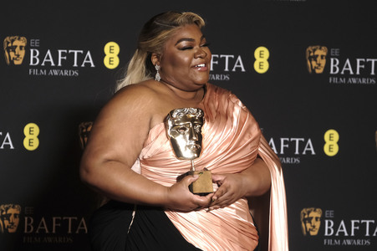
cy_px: 126
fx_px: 1266
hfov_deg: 16.9
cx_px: 188
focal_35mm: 121
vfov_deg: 11.3
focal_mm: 80.4
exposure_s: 1/250
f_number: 2.8
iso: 1600
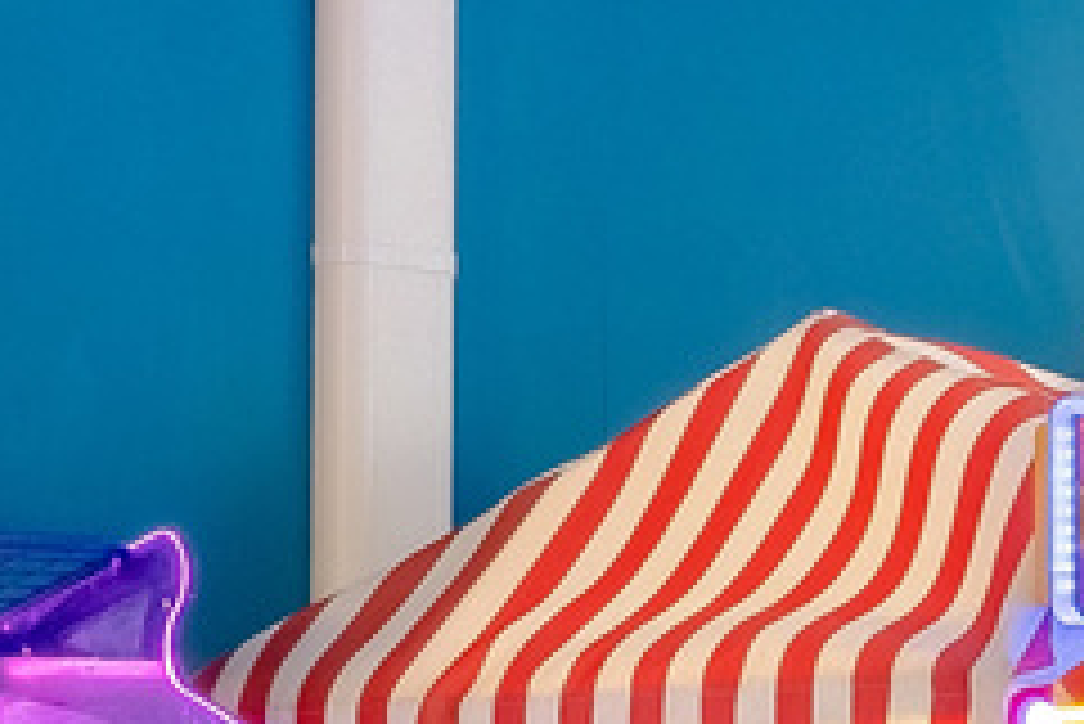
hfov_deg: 11.7
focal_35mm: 175
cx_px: 283
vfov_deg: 7.7
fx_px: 5272
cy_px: 1205
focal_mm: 14.5
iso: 640
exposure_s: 1/80
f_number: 8
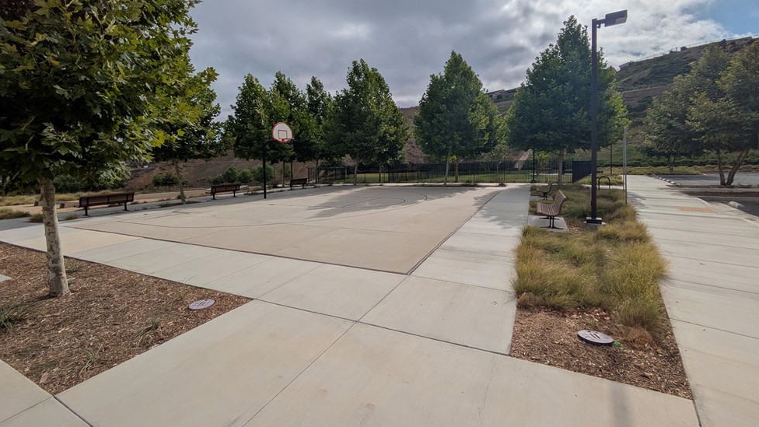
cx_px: 378
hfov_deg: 99.4
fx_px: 322
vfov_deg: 66.4
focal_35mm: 16
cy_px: 169
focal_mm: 1.83
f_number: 2.2
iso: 49
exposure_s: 1/9615
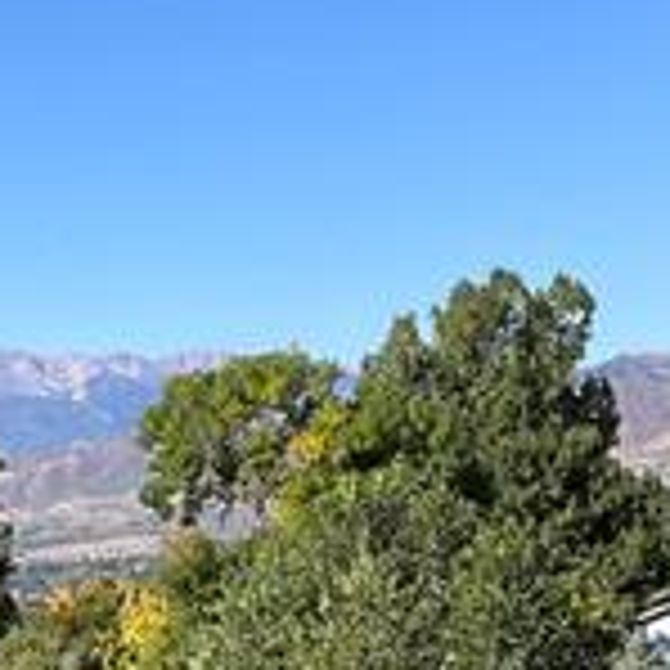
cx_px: 144
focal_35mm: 110
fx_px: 2409
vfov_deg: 15.7
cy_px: 578
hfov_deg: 15.7
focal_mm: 3
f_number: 1.8
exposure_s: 1/1279
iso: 25
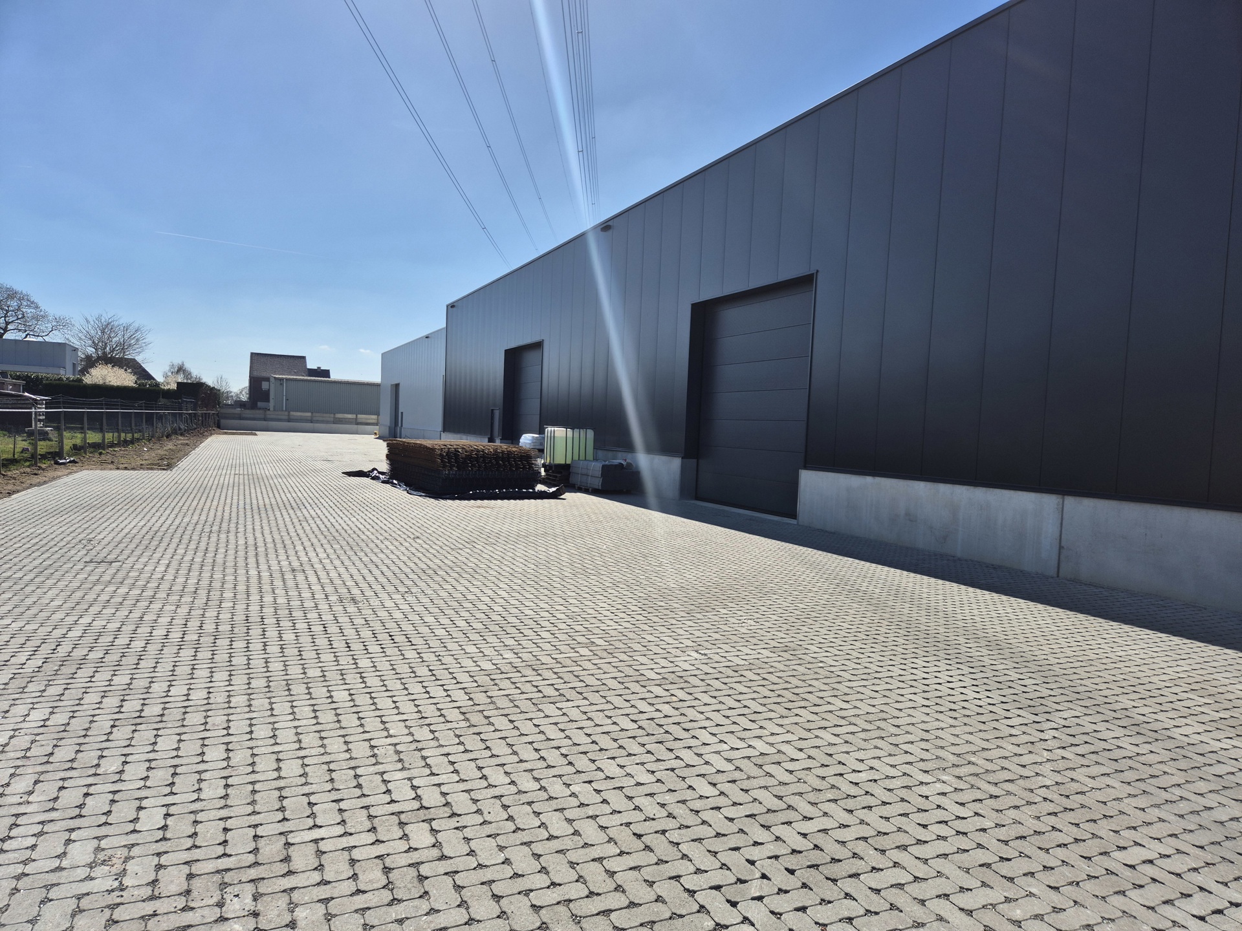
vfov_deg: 58.9
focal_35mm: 23
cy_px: 466
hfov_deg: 73.9
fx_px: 825
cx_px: 621
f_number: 1.8
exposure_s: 1/2928
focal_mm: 5.4
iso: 25
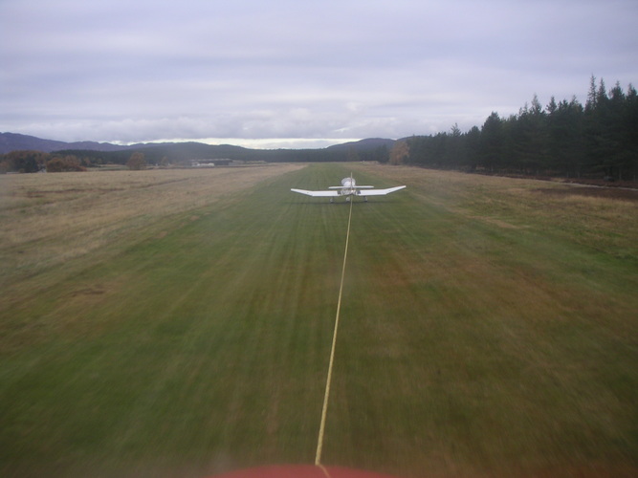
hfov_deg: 49.0
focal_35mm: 38
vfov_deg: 37.7
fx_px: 700
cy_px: 239
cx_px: 319
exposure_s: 1/180
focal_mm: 6
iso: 50
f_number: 2.8
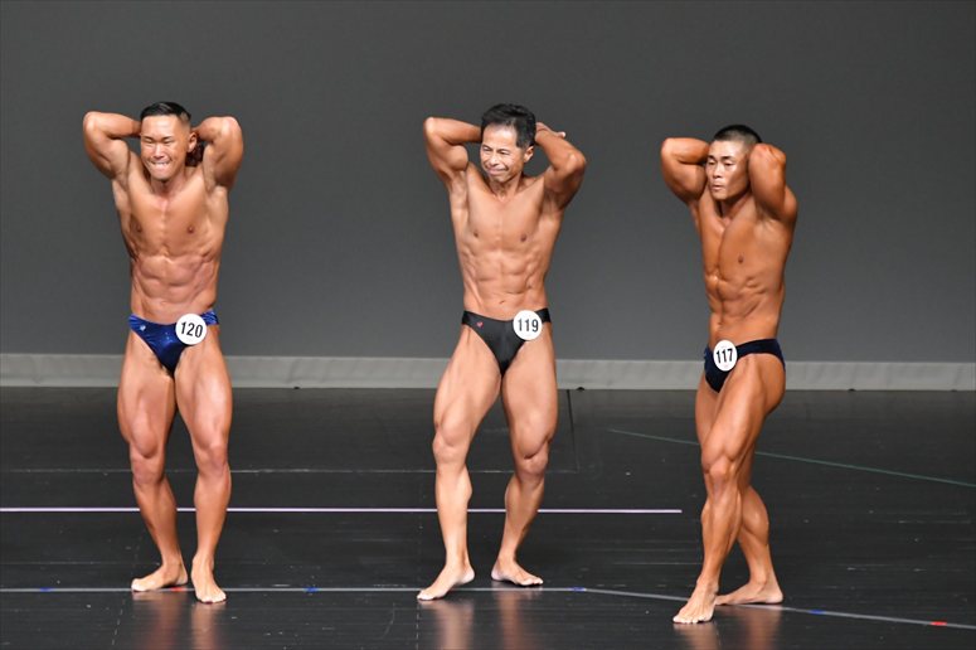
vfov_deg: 4.4
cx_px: 488
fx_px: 8536
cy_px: 325
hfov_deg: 6.5
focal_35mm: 315
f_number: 5.6
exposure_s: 1/400
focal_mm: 210
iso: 5000
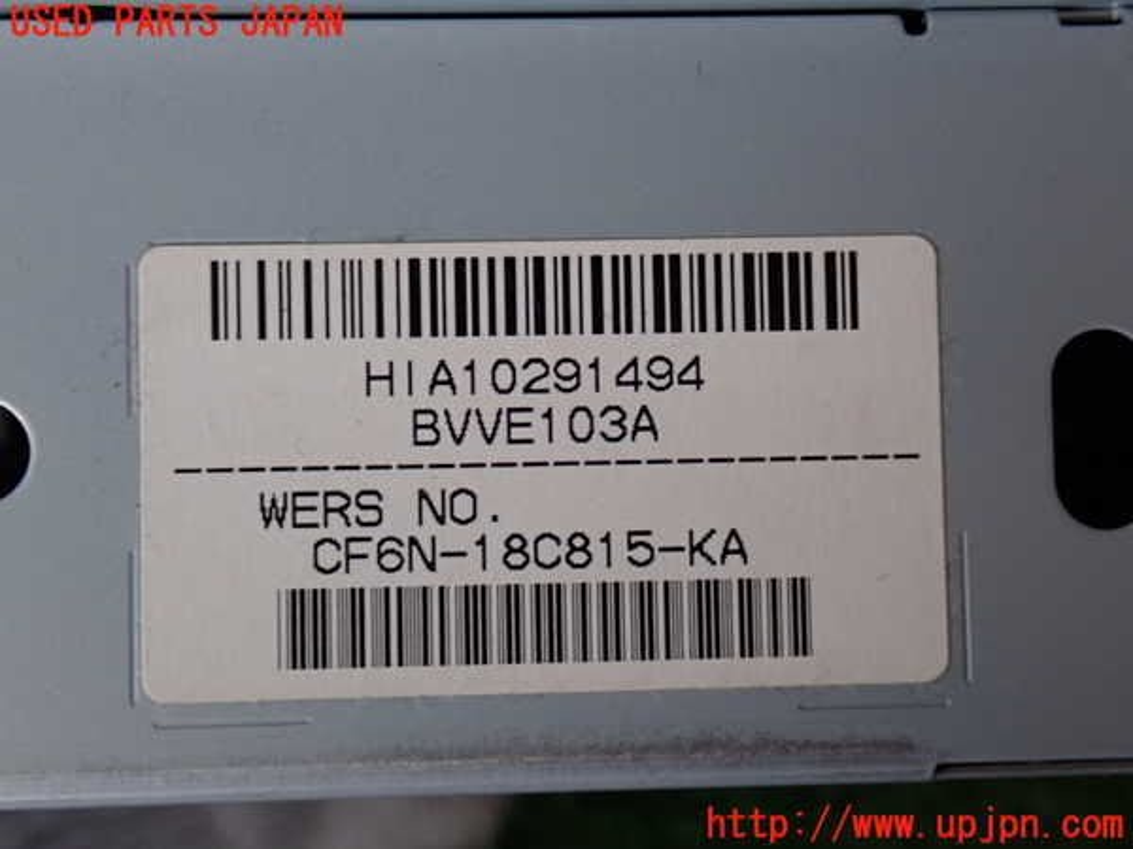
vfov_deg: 29.1
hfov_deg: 38.2
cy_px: 424
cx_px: 566
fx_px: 1637
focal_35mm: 50
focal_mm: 9.01
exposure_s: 1/50
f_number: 3.2
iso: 250
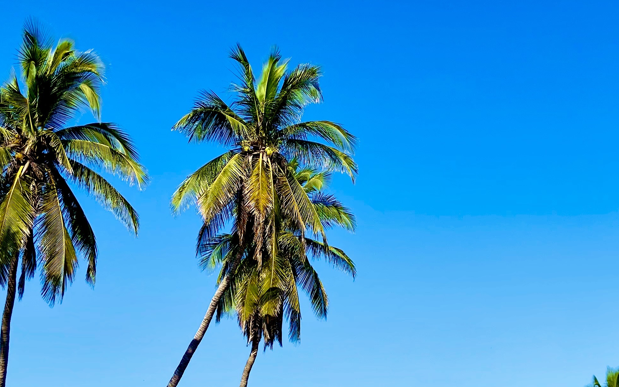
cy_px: 264
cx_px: 344
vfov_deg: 22.6
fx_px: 961
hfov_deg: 35.7
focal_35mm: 57
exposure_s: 1/3205
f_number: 1.8
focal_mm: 4.25
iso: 32
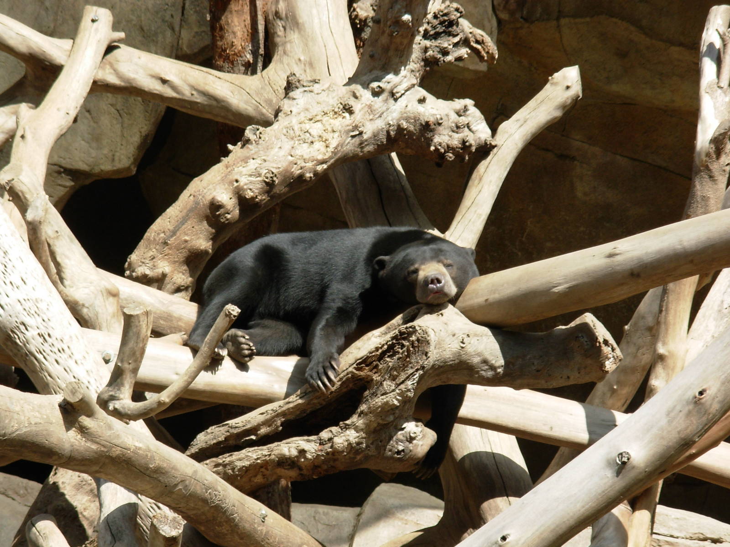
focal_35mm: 190
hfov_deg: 10.4
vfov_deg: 7.8
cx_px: 365
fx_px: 4007
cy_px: 274
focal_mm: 31.4
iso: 50
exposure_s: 1/186
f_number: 5
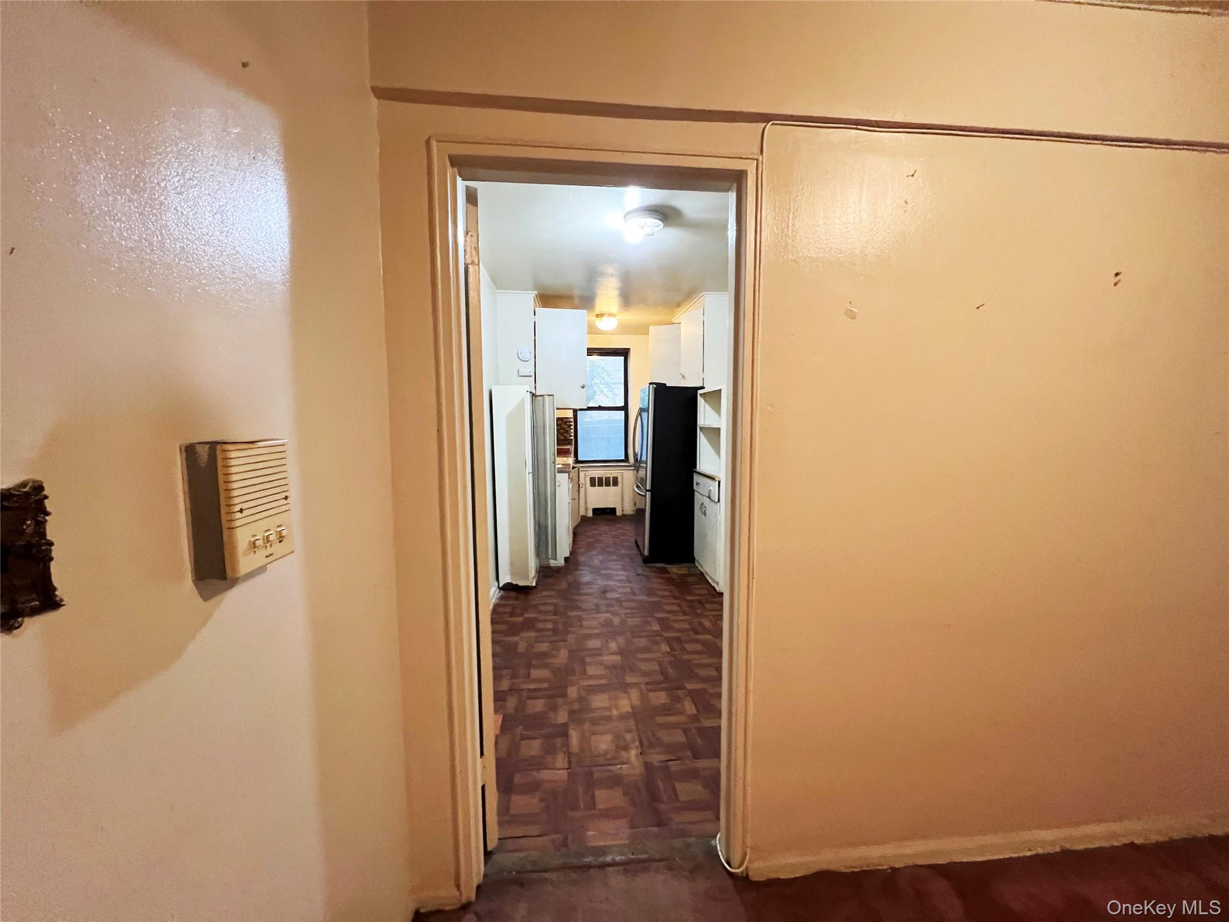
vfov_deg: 89.9
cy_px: 461
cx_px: 614
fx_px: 462
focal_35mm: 13
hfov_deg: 106.2
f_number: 1.8
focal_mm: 1.57
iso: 800
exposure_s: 1/60
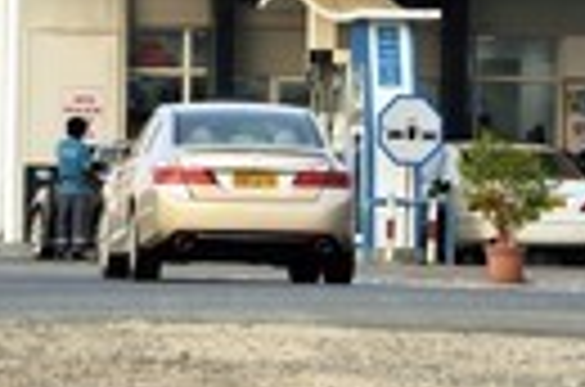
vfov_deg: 2.1
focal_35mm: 648
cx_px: 108
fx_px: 10504
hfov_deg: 3.2
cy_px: -76
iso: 200
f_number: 6.3
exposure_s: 1/320
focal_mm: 200
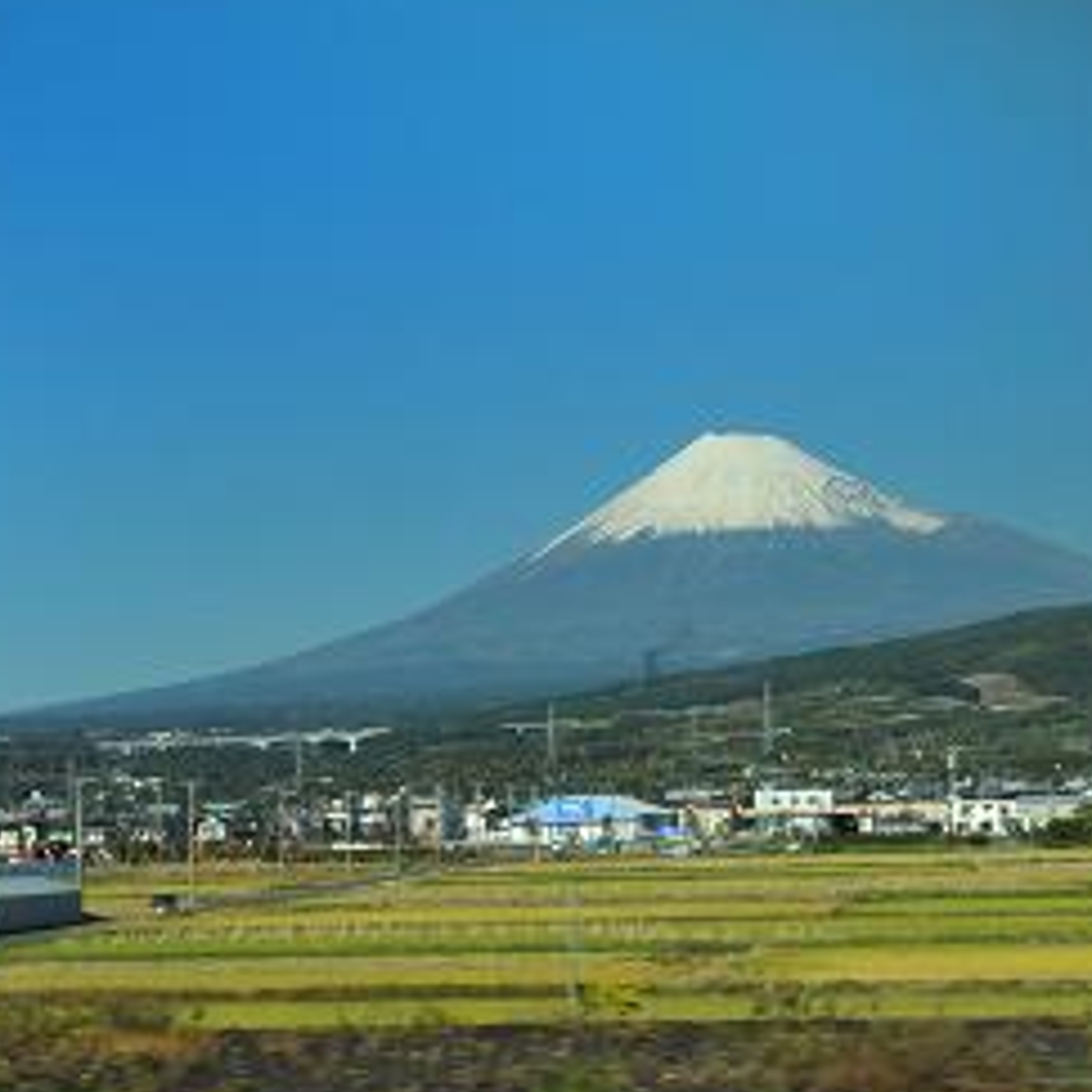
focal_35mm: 70
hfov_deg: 24.7
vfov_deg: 24.7
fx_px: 2489
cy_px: 577
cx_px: 542
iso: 800
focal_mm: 31
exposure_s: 1/350
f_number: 9.5
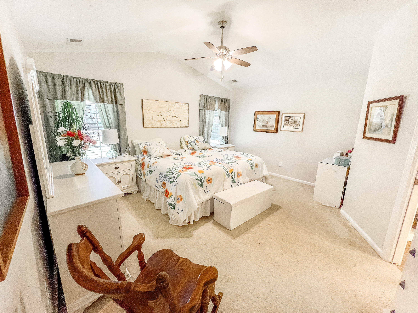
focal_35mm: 13
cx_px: 209
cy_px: 156
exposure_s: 1/60
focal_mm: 1.57
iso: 250
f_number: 1.8
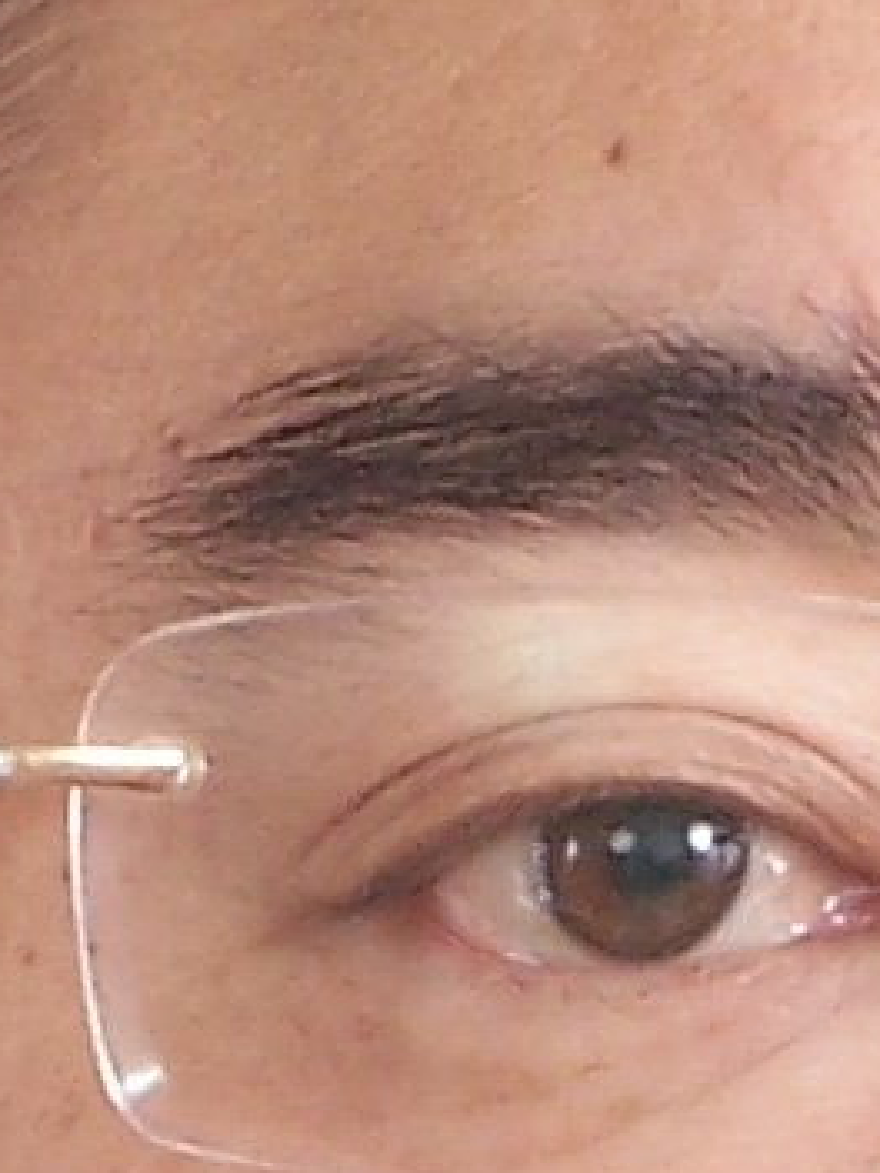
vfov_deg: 1.9
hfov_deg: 1.5
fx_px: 34506
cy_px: 1989
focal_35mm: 1018
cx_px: 1210
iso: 100
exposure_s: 1/160
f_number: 8
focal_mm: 23.1
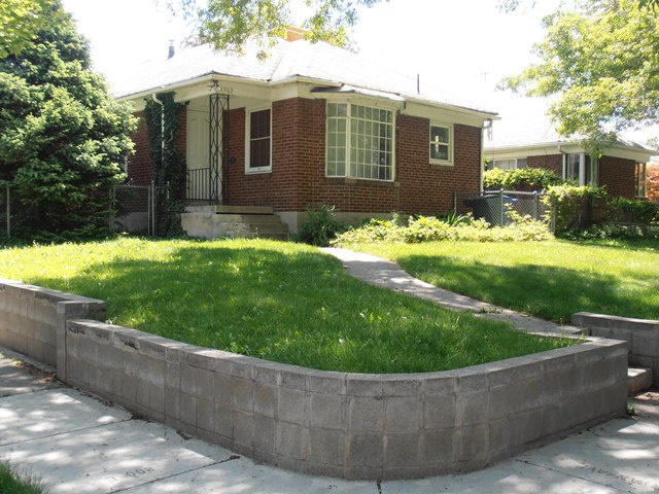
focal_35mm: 44
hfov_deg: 42.9
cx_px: 330
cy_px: 247
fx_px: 838
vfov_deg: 32.9
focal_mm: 7.87
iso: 80
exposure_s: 1/160
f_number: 4.2
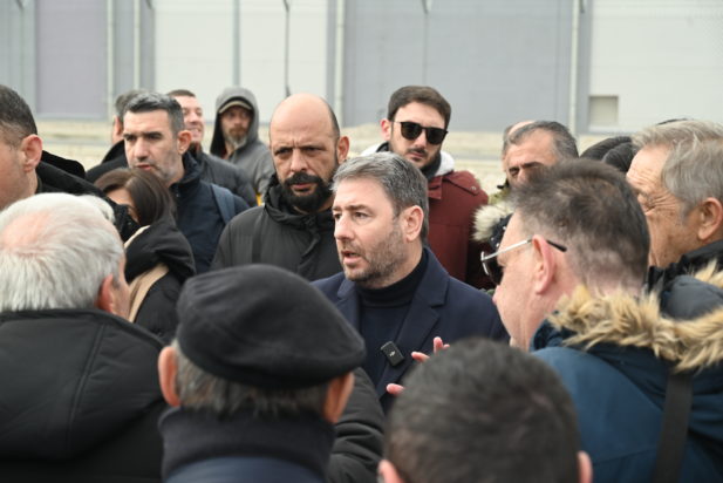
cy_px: 242
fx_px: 1406
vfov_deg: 19.5
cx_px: 362
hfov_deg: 28.8
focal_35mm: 70
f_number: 5.6
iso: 200
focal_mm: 70
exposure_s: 1/250
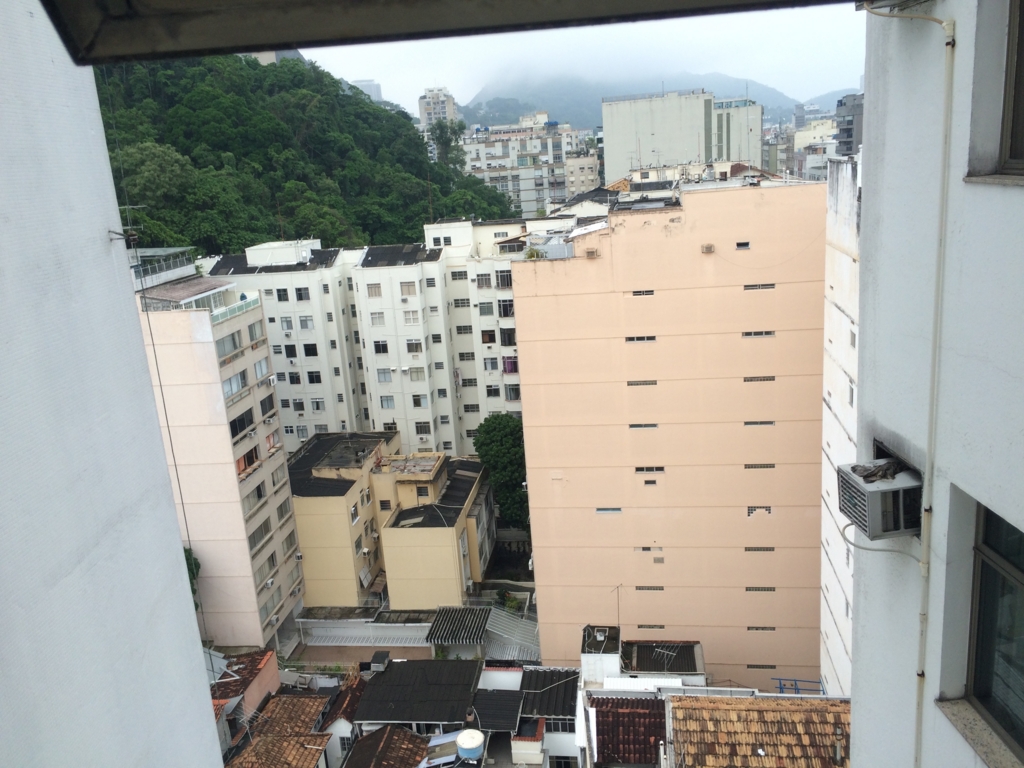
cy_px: 384
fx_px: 858
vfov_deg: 48.2
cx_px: 512
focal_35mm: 29
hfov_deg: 61.7
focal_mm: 4.15
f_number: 2.2
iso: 32
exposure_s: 1/120
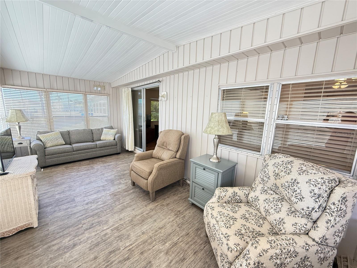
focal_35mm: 14
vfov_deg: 85.7
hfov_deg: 102.1
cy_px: 134
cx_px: 178
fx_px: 144
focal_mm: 2.22
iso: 250
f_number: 2.2
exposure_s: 1/99
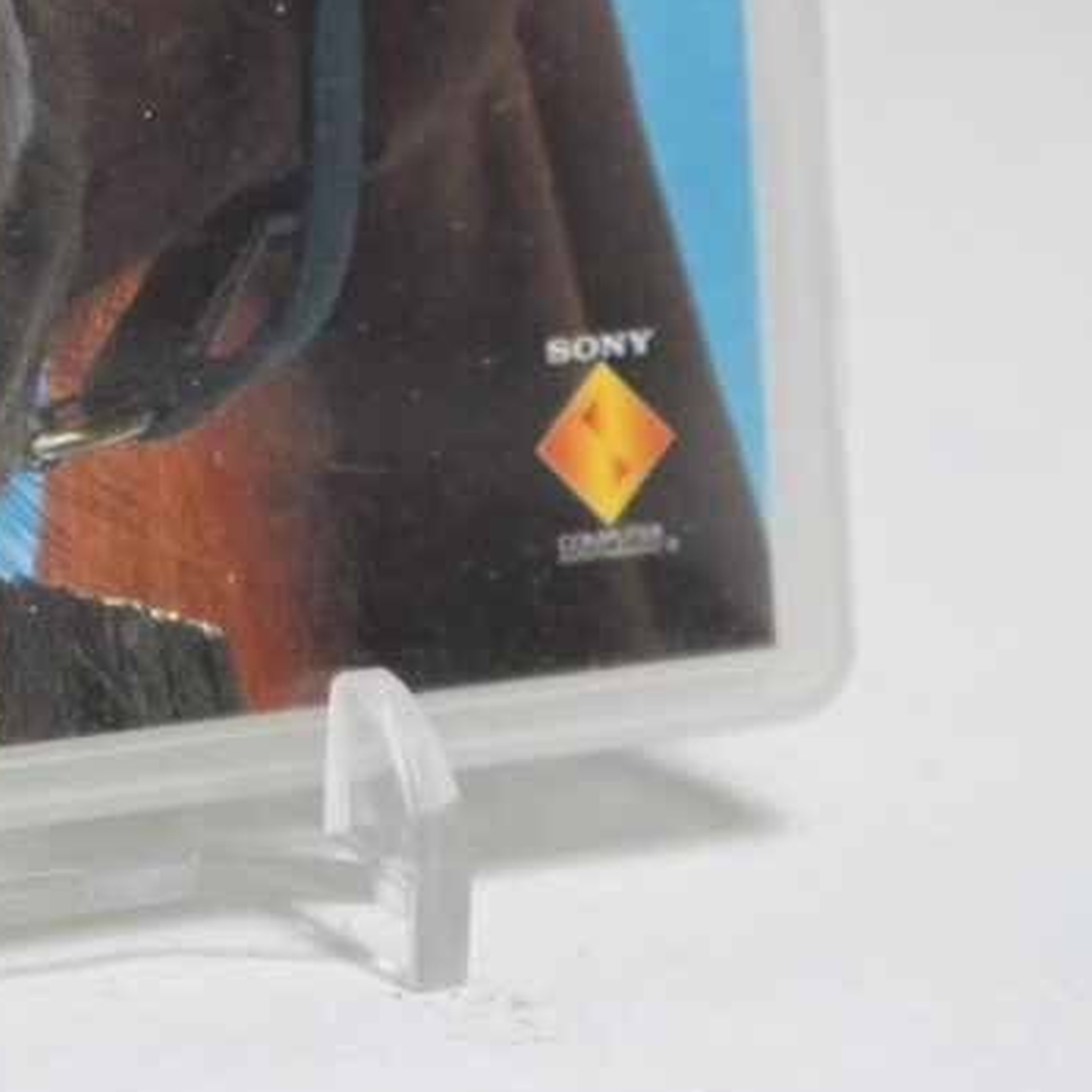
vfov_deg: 8.0
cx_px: -215
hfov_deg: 8.3
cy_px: -1052
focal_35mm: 208
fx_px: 7424
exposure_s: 1/40
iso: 640
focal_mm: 38
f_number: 5
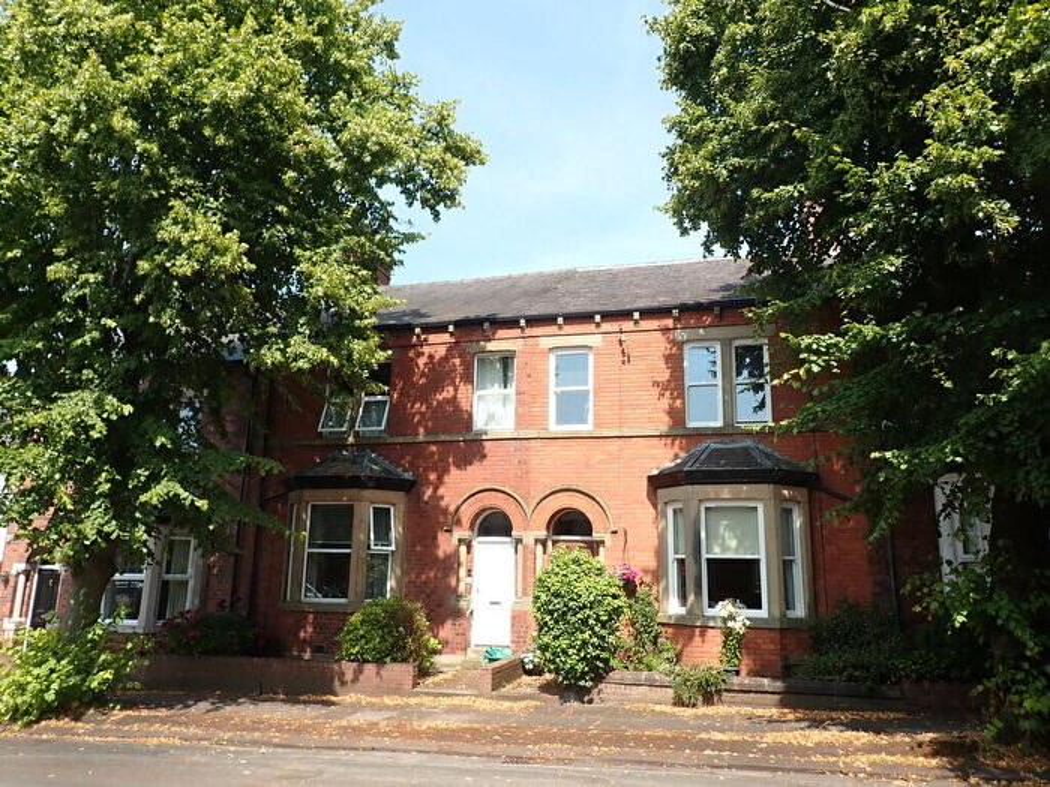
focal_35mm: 25
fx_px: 758
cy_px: 394
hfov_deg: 69.4
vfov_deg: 54.9
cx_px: 525
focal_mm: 4.5
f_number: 2.8
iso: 100
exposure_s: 1/500
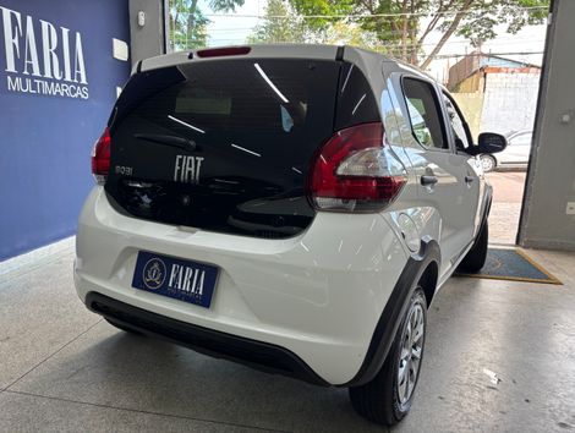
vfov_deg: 53.2
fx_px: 433
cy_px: 216
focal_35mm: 26
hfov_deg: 67.2
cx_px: 288
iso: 80
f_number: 1.6
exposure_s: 1/121
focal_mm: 5.96
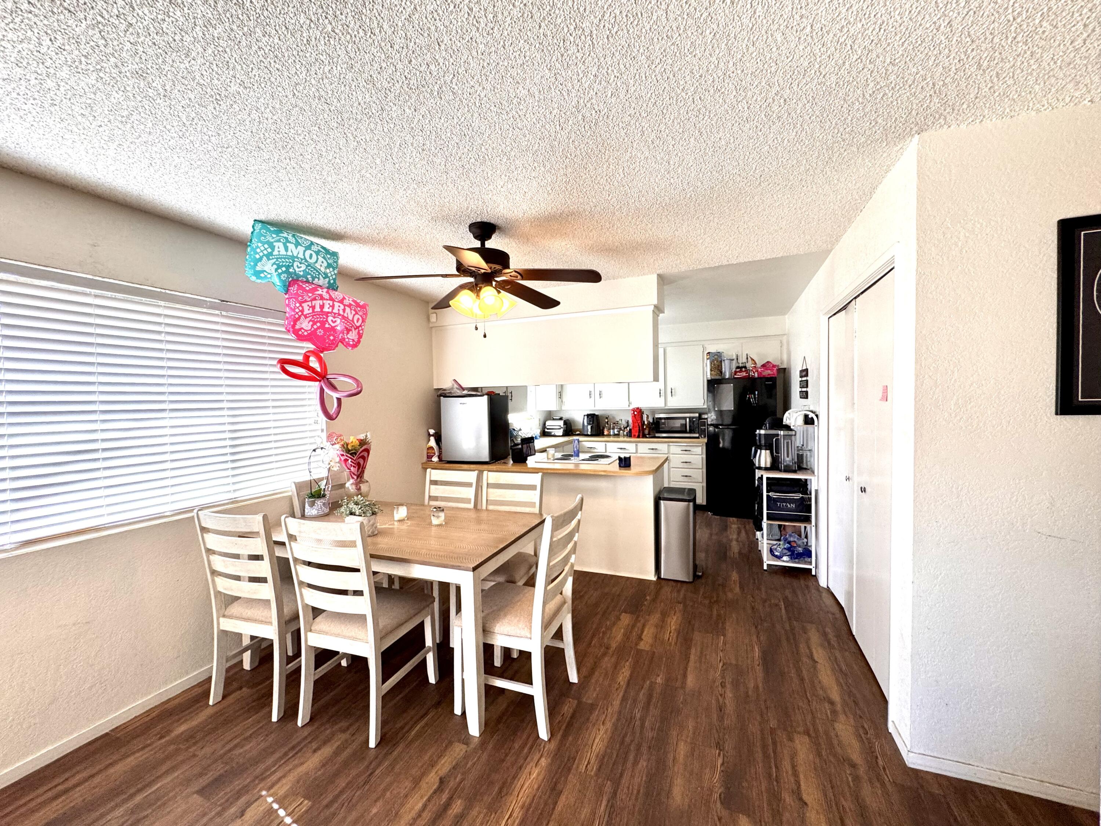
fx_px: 445
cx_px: 550
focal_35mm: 14
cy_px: 413
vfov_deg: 85.7
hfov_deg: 102.1
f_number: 2.2
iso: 160
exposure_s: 1/120
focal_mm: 2.22
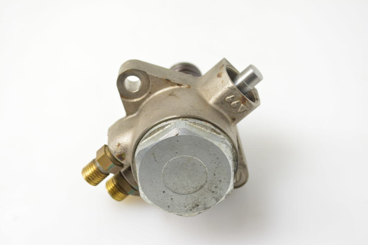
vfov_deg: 16.5
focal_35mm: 82
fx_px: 843
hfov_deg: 24.6
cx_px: 184
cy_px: 122
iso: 2000
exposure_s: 1/200
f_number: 7.1
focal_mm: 55
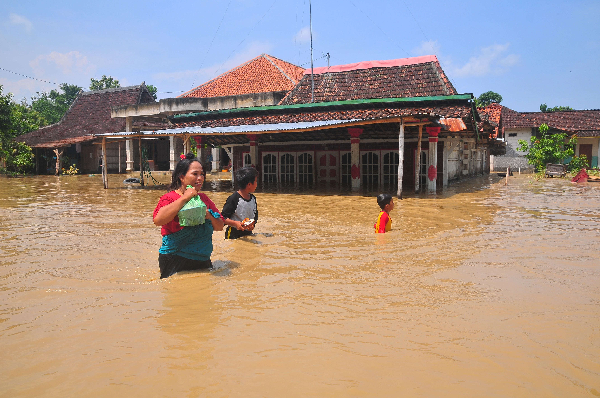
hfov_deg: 73.8
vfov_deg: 53.0
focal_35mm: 24
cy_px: 199
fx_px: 400
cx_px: 300
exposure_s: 1/350
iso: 141
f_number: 8
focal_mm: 16
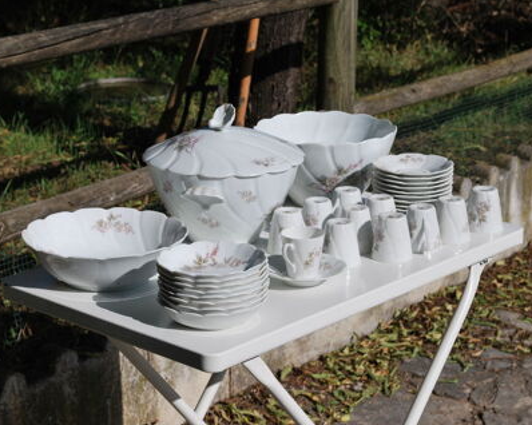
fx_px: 1473
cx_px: 282
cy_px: 212
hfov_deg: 20.5
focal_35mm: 94
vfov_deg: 16.4
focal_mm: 55
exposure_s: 1/400
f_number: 10
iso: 100
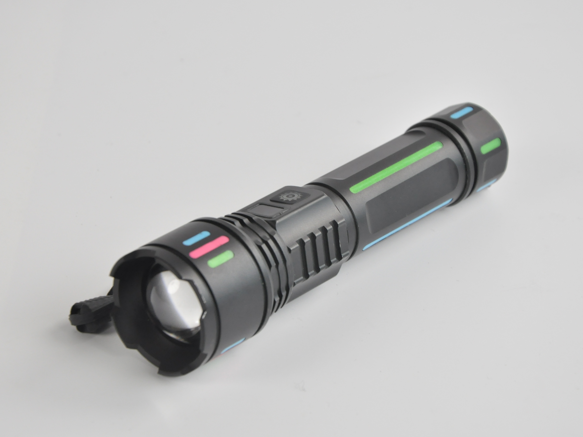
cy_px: 218
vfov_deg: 8.7
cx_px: 297
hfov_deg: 11.5
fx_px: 2889
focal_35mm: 172
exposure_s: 1/60
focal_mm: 105
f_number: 9
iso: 800
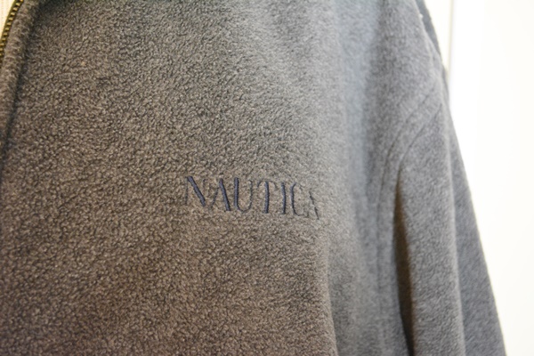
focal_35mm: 48
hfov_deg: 41.1
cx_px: 267
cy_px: 178
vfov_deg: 28.1
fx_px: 712
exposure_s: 1/30
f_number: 4.8
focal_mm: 32
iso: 2200
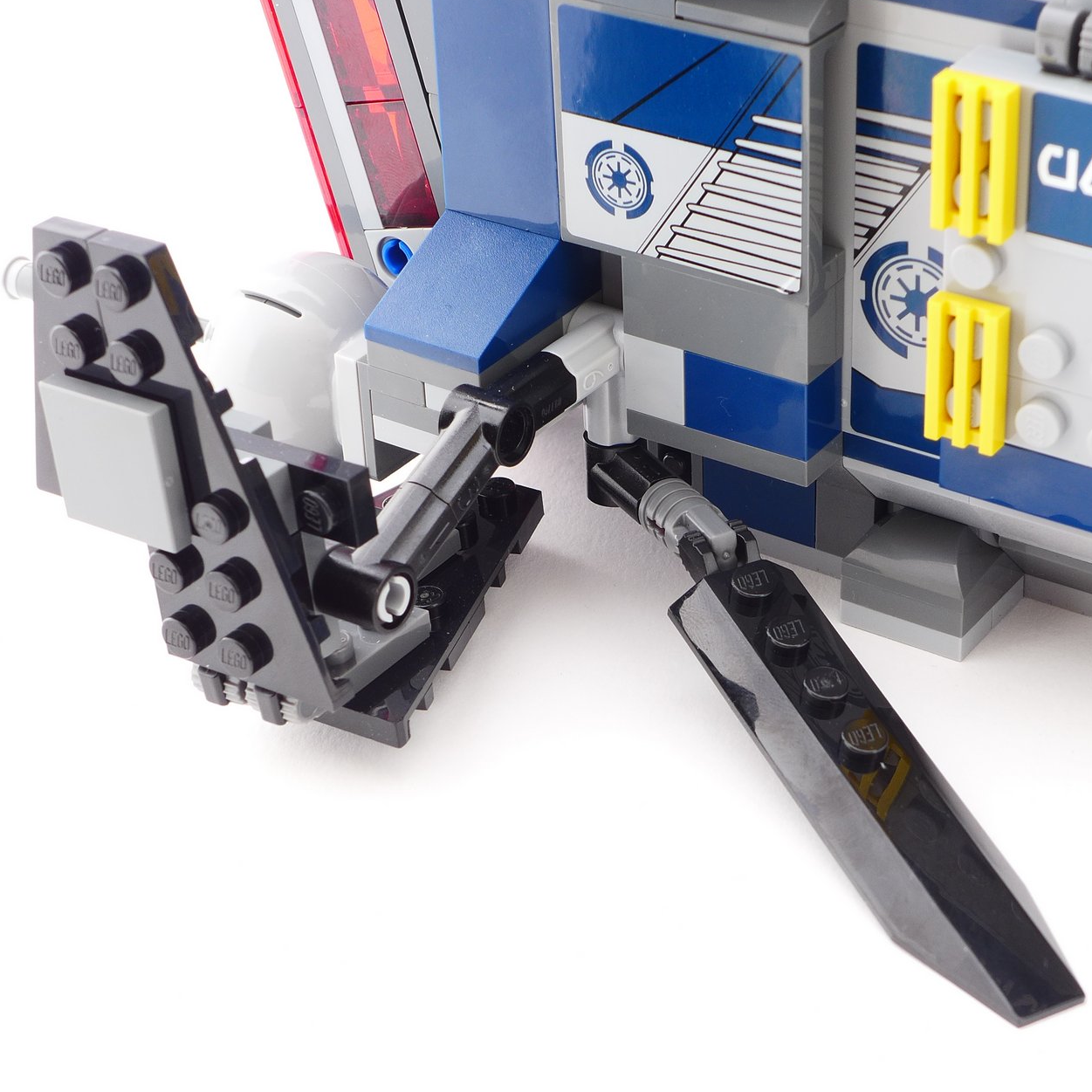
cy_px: 544
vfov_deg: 22.5
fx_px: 2748
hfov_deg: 22.4
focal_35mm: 77
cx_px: 697
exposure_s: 1/6
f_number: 4.5
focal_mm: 11.8
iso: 80
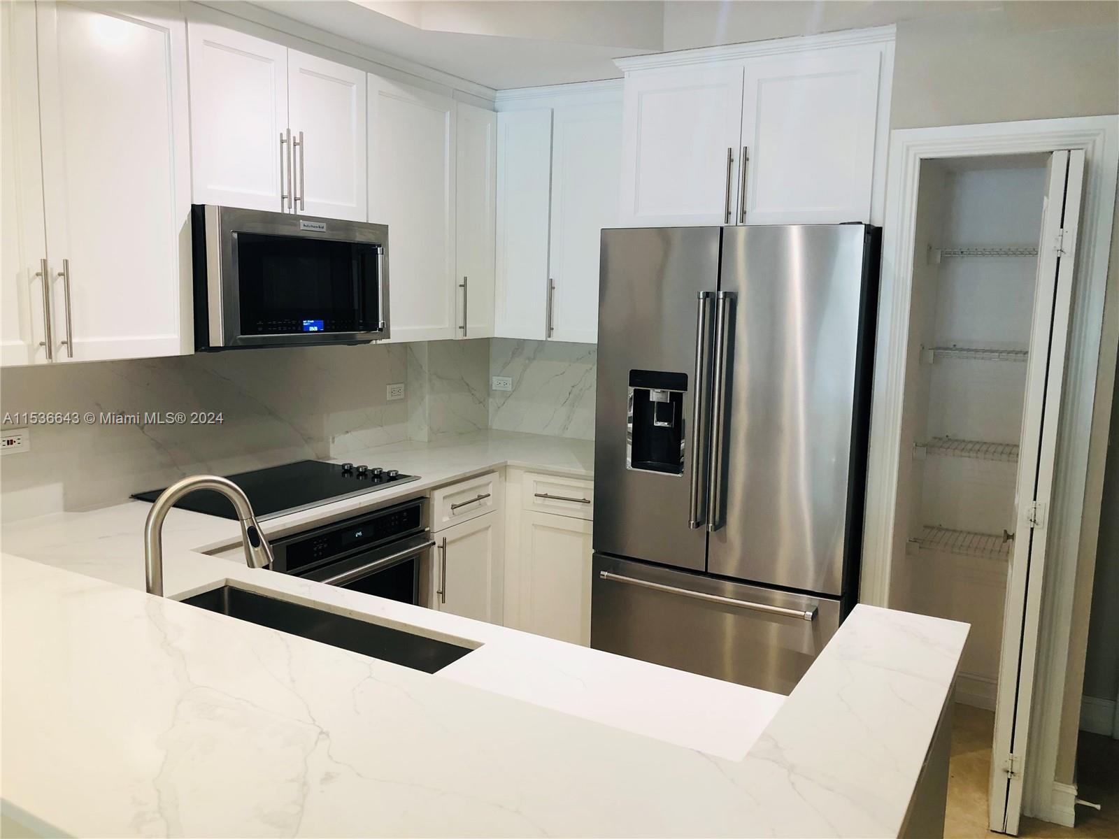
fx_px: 905
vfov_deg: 49.7
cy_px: 420
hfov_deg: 63.4
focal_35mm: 28
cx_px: 560
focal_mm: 3.99
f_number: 1.8
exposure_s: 1/17
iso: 40
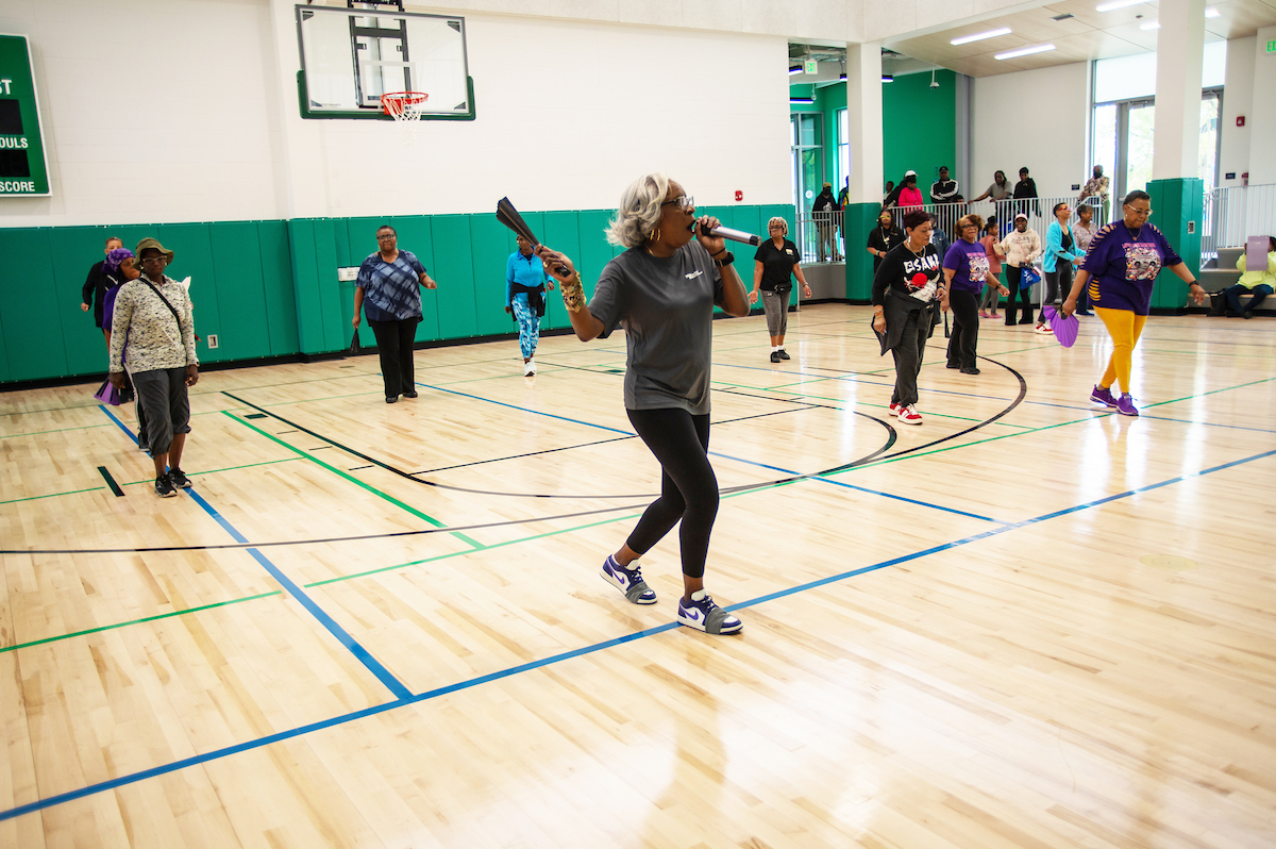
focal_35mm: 30
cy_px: 424
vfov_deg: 43.5
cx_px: 638
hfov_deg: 62.0
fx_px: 1062
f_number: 3.2
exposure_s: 1/320
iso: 160
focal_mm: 30
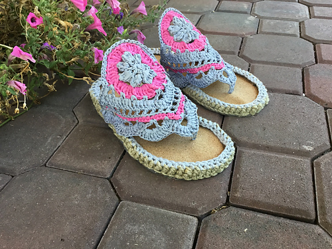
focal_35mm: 31
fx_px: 297
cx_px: 166
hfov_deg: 58.4
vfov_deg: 45.4
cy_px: 124
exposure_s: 1/40
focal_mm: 3.3
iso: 25
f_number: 2.4
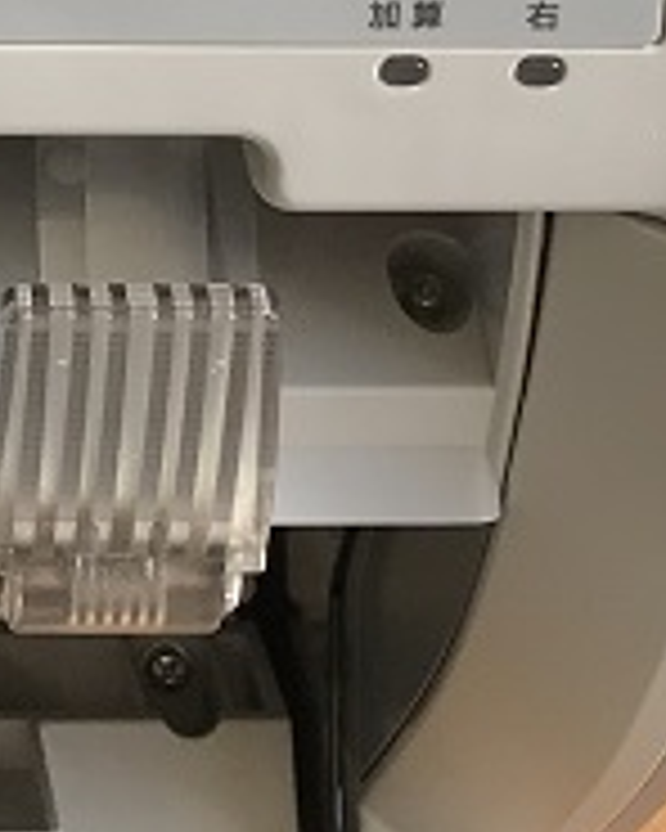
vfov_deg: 12.5
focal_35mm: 145
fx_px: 3573
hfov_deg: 10.4
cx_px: -256
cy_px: -492
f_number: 1.8
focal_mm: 3.99
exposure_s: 1/275
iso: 20
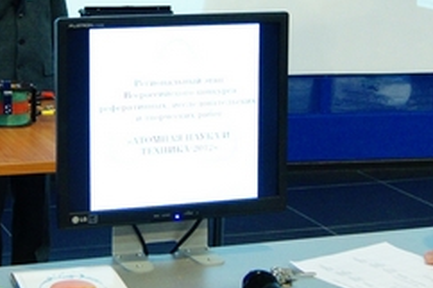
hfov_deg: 19.7
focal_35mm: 103
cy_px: 65
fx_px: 1238
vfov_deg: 13.2
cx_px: 120
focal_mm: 26
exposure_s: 1/30
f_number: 4
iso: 1600
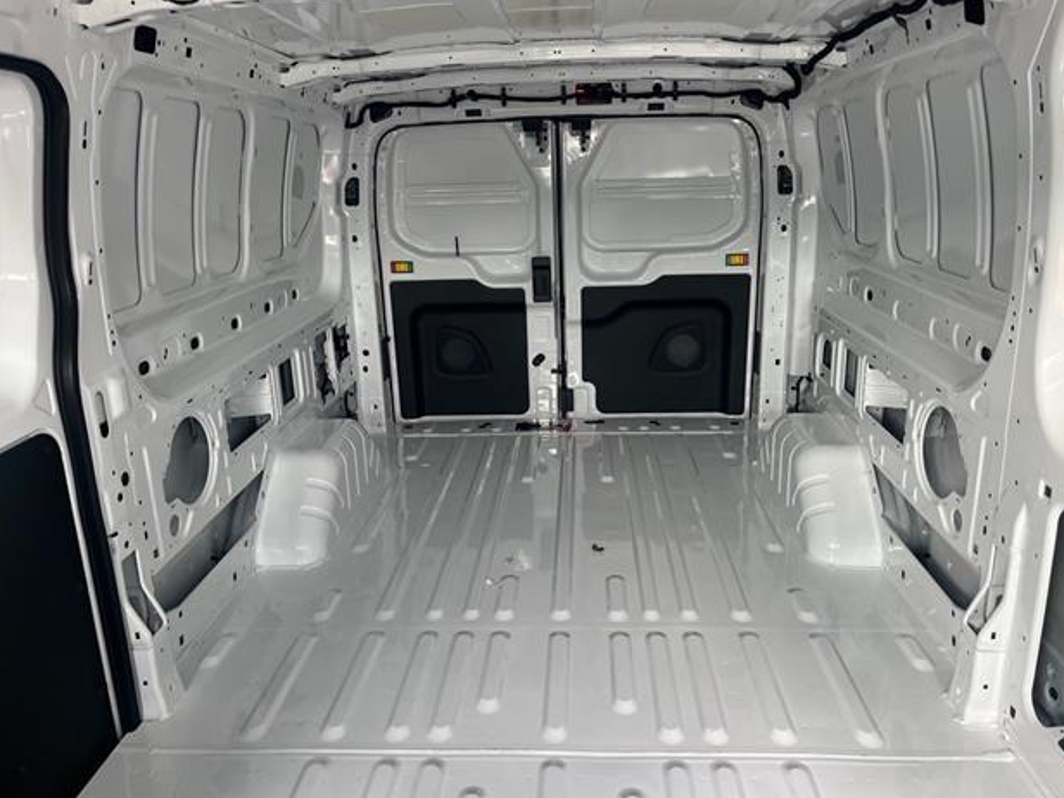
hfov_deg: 65.3
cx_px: 535
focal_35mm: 27
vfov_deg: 51.4
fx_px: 830
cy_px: 397
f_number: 1.6
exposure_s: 1/87
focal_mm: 5.1
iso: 125
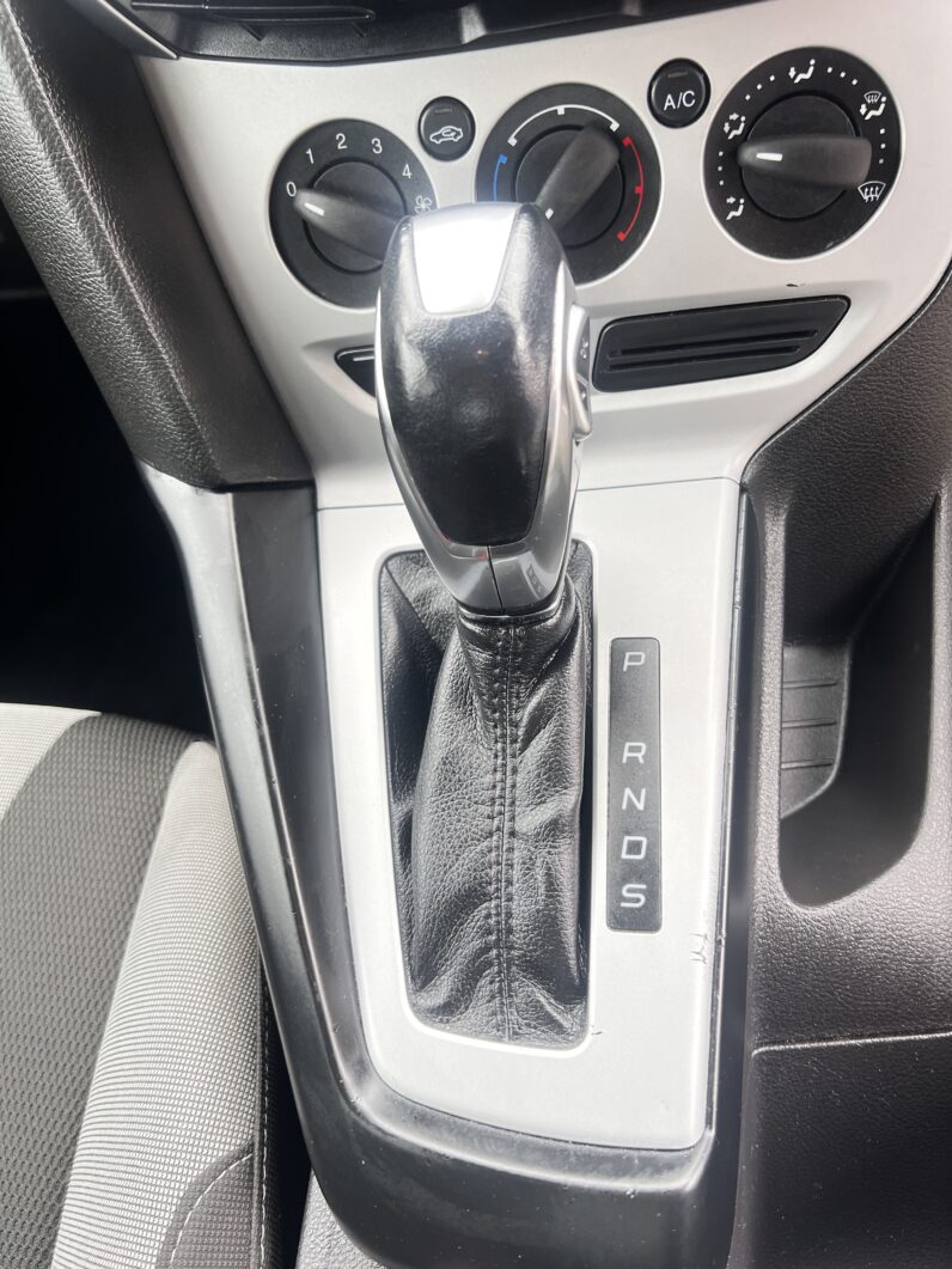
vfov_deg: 67.3
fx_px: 953
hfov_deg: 53.1
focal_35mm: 26
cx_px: 476
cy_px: 634
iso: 125
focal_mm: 5.7
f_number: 1.5
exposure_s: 1/112
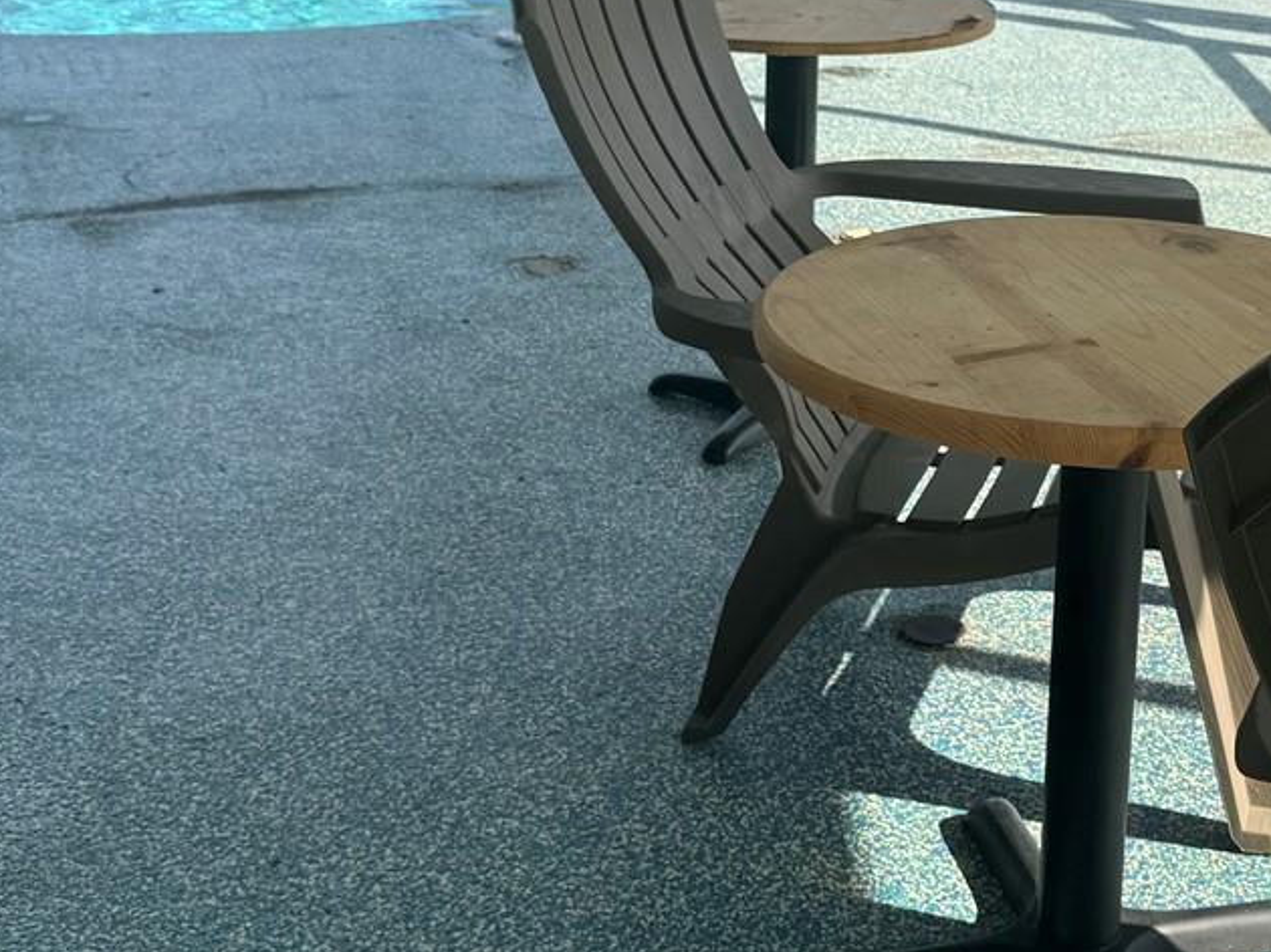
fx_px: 2239
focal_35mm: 61
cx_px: 1019
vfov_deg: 23.8
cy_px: 282
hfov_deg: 30.9
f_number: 1.78
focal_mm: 6.86
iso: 80
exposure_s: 1/1366
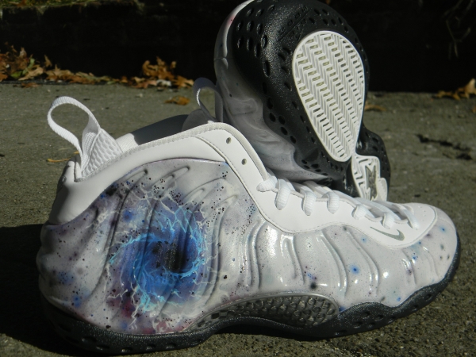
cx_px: 238
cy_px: 178
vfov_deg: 26.1
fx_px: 770
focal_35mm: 56
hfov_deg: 34.3
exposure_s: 1/536
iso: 80
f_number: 8.2
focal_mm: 10.1
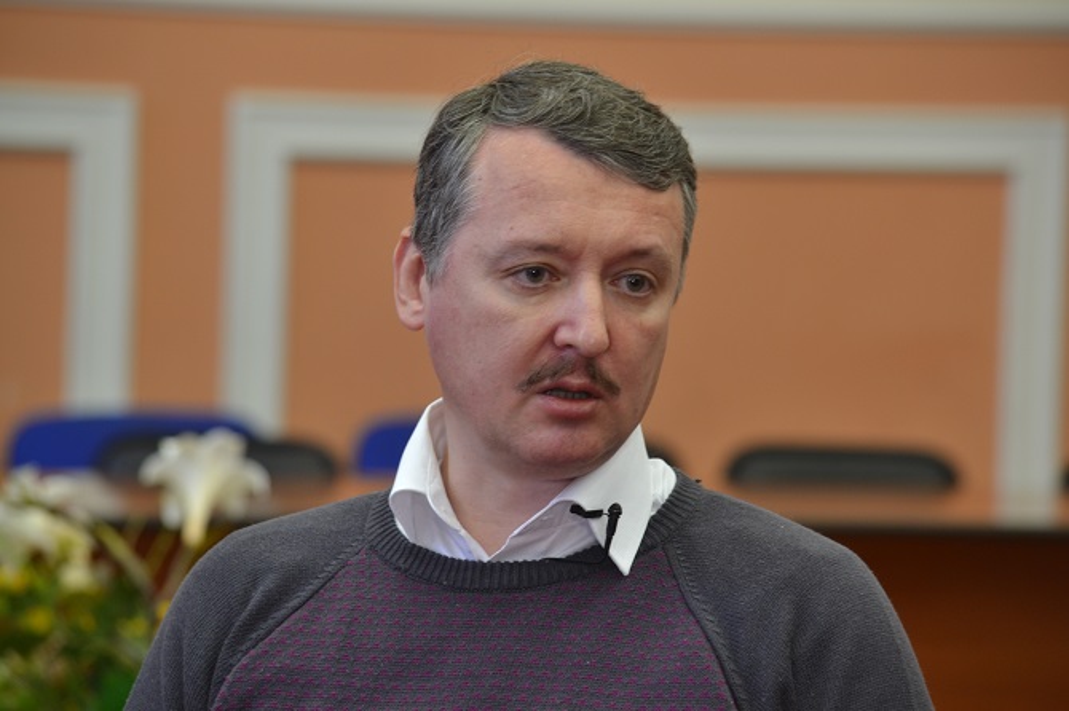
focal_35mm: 225
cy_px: 356
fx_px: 6678
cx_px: 534
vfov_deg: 6.1
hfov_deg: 9.2
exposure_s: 1/13
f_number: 5.6
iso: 400
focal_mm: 150
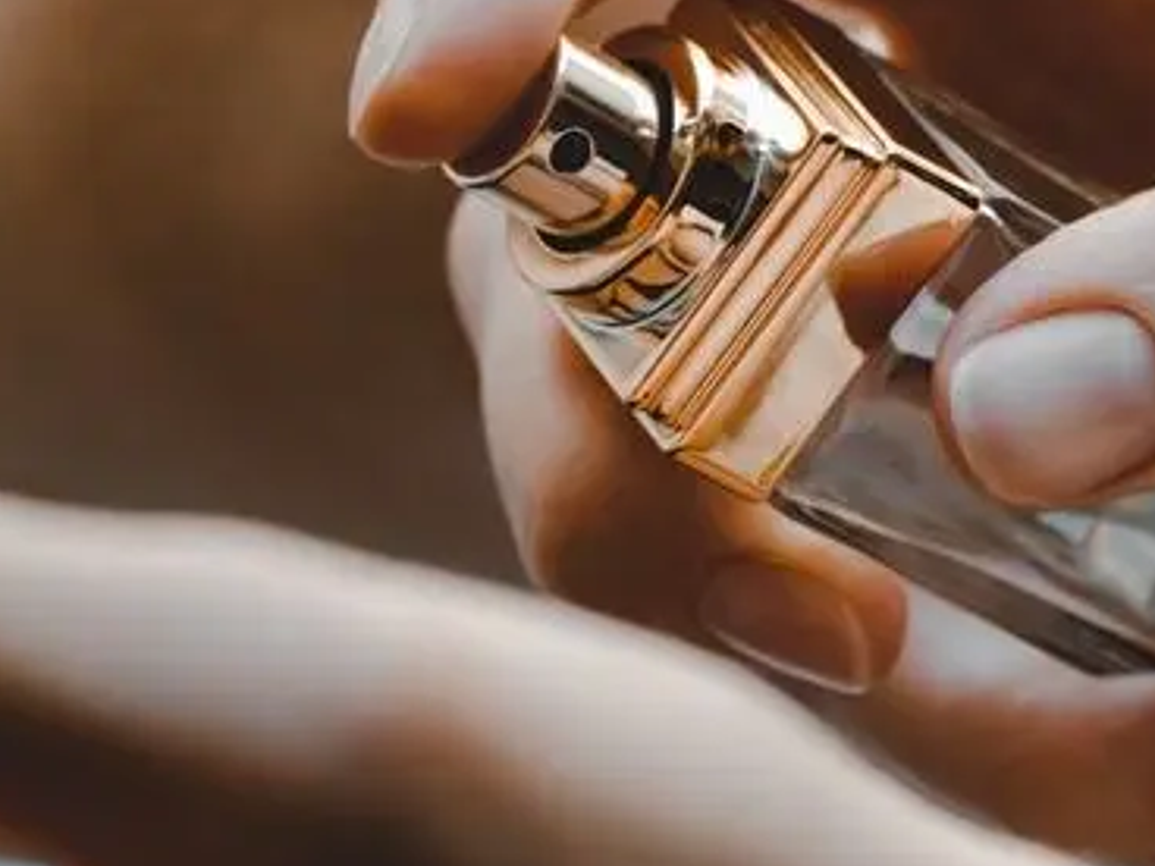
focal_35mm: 235
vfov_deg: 6.3
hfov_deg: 8.4
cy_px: 739
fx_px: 7841
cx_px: 697
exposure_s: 1/100
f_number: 3.5
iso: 320
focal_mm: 50
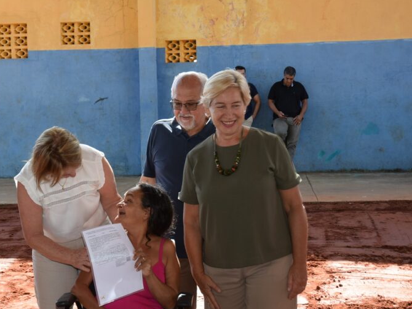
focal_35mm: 75
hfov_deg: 25.8
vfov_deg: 19.6
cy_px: 169
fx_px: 893
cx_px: 138
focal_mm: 34
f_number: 5.6
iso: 140
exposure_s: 1/125
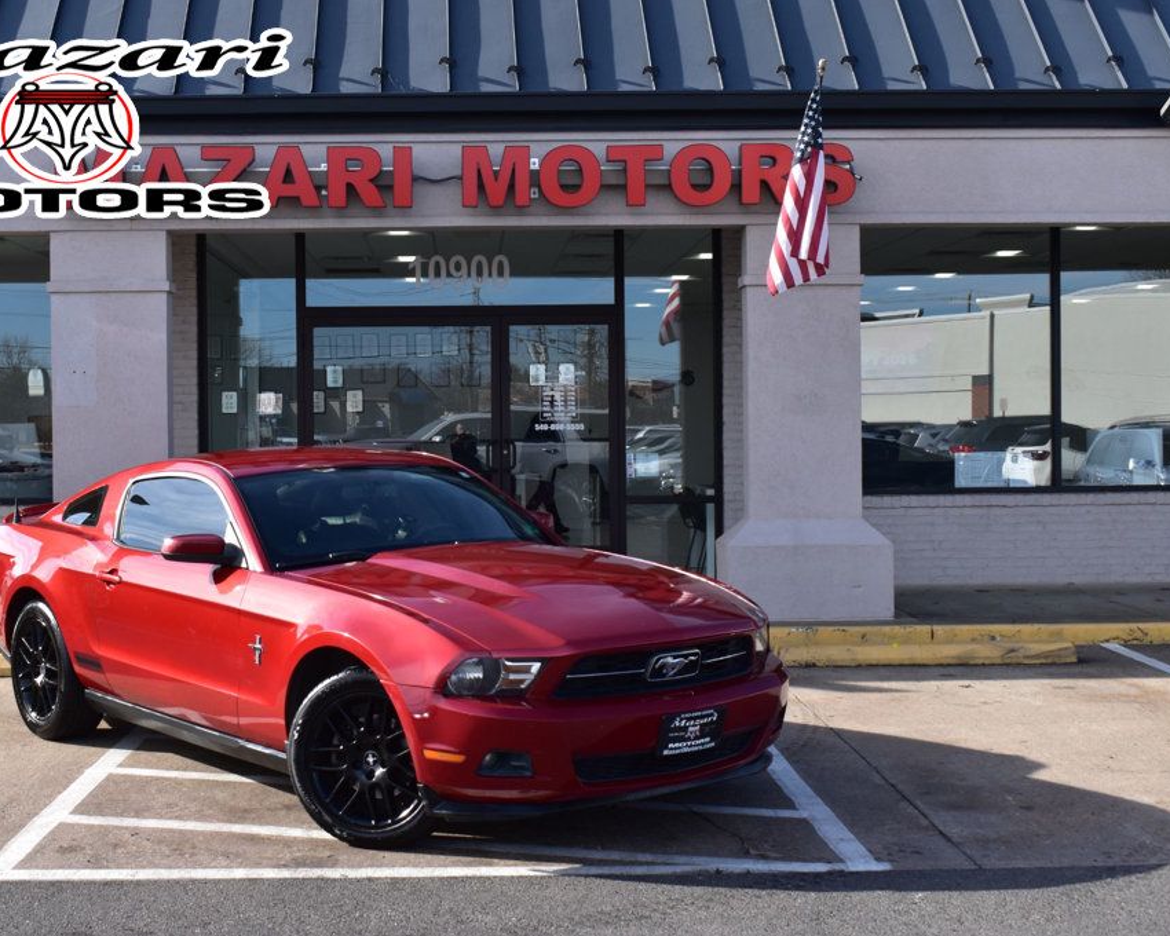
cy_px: 468
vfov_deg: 28.8
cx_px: 504
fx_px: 1820
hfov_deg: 35.6
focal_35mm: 53
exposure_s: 1/320
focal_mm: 31
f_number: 10
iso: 400
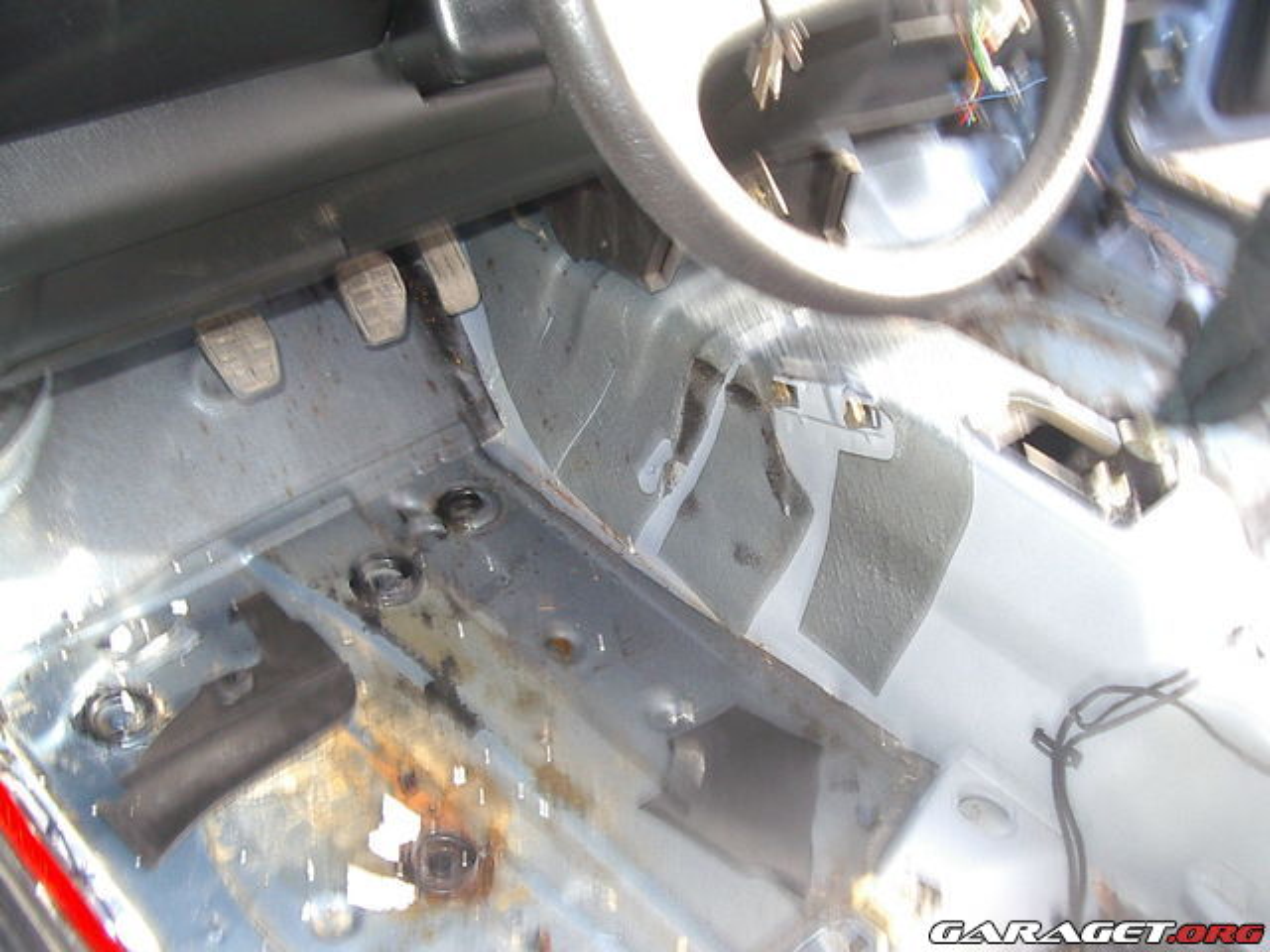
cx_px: 635
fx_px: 1394
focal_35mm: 38
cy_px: 476
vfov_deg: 37.7
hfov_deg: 49.0
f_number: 2.6
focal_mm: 5.8
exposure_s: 1/60
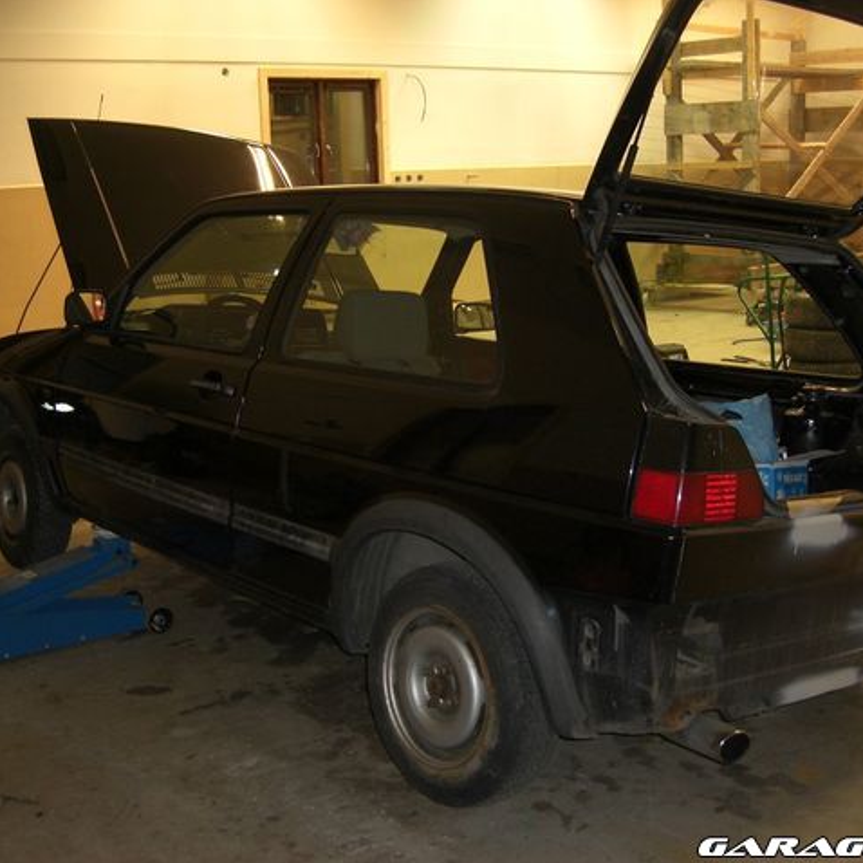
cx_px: 430
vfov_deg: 37.6
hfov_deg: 37.6
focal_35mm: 45
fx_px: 1269
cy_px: 432
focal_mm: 7.9
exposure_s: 1/30
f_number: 2.8
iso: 200
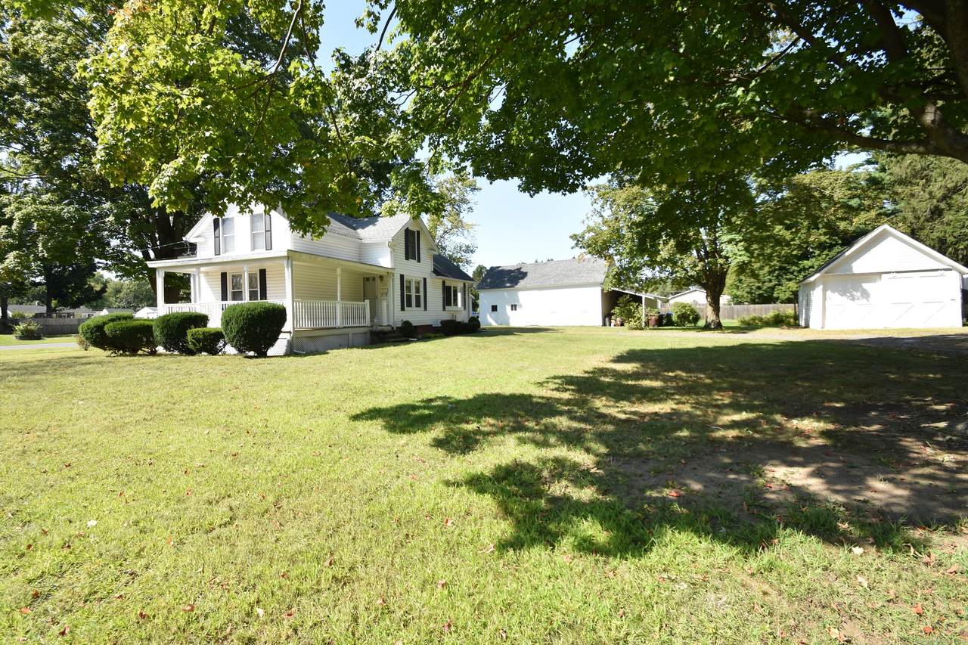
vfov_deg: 77.3
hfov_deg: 100.4
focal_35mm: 15
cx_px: 484
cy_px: 322
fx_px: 403
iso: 200
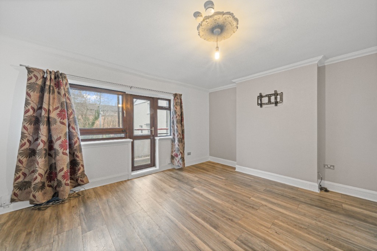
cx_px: 188
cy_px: 126
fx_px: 126
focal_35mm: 12
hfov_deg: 112.6
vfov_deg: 90.0
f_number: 13
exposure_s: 2
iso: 1000
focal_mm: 12
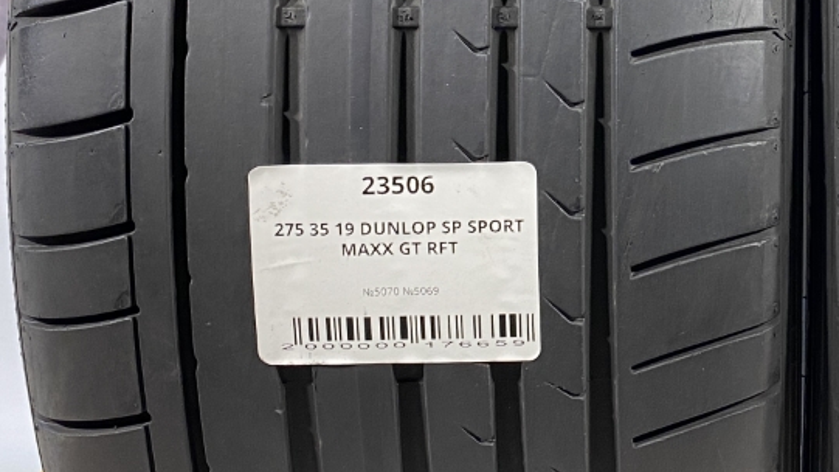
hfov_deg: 29.9
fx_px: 1490
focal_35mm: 67
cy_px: 76
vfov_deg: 17.8
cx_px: 785
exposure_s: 1/50
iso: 80
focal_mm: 4.25
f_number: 1.8
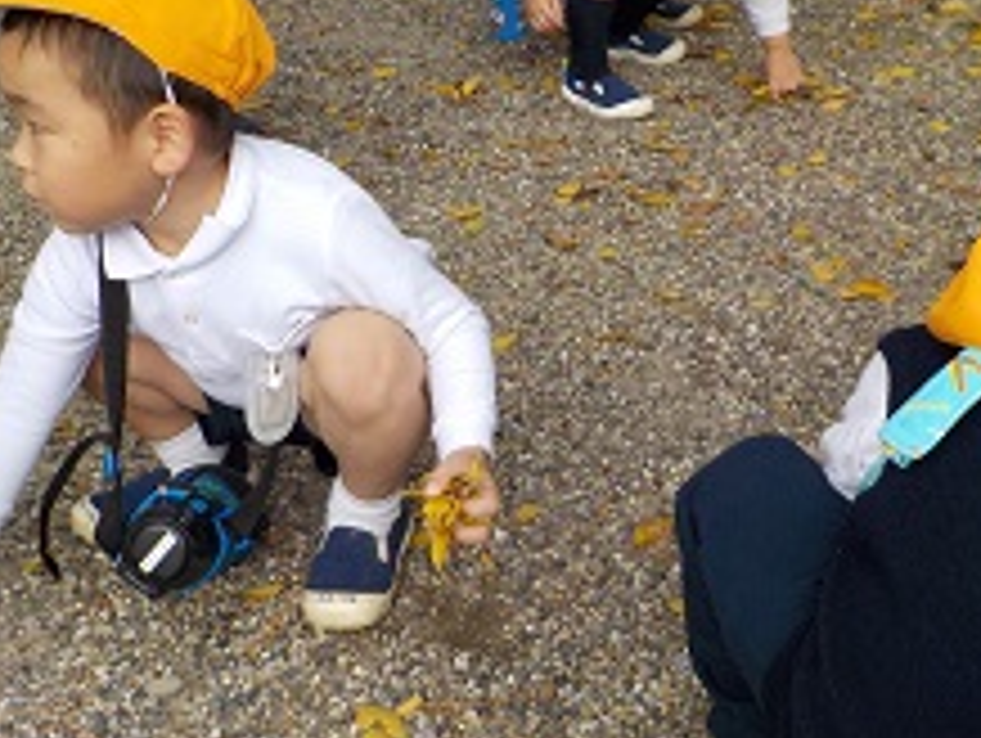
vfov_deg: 26.6
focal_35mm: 55
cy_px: 346
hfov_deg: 34.9
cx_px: 536
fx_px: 1560
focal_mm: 4.1
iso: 125
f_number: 3.3
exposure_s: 1/400
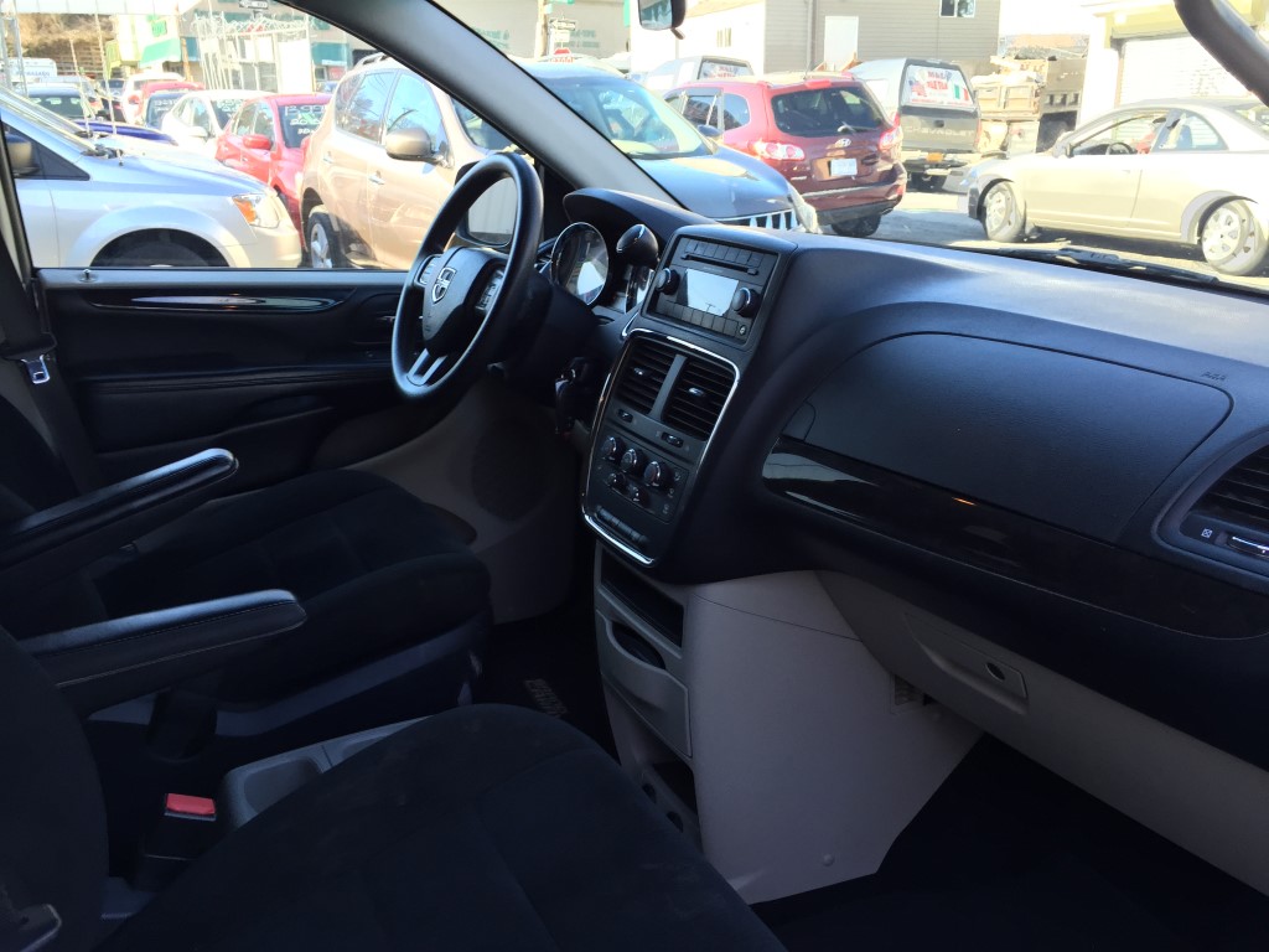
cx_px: 634
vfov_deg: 48.2
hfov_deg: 61.7
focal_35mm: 29
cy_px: 476
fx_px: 1063
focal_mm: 4.15
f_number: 2.2
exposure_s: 1/120
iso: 50
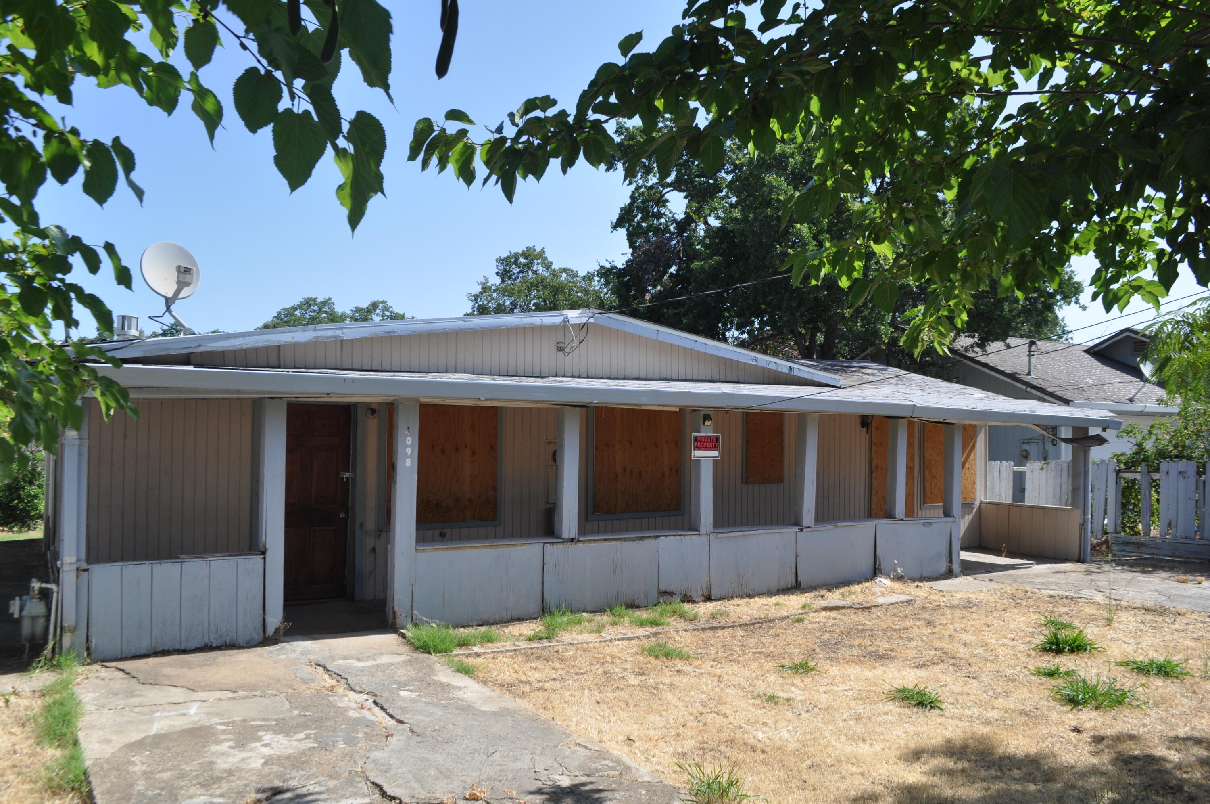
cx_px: 605
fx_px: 906
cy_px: 402
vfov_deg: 47.8
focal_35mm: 27
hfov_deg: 67.4
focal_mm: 18
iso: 200
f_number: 9
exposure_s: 1/320
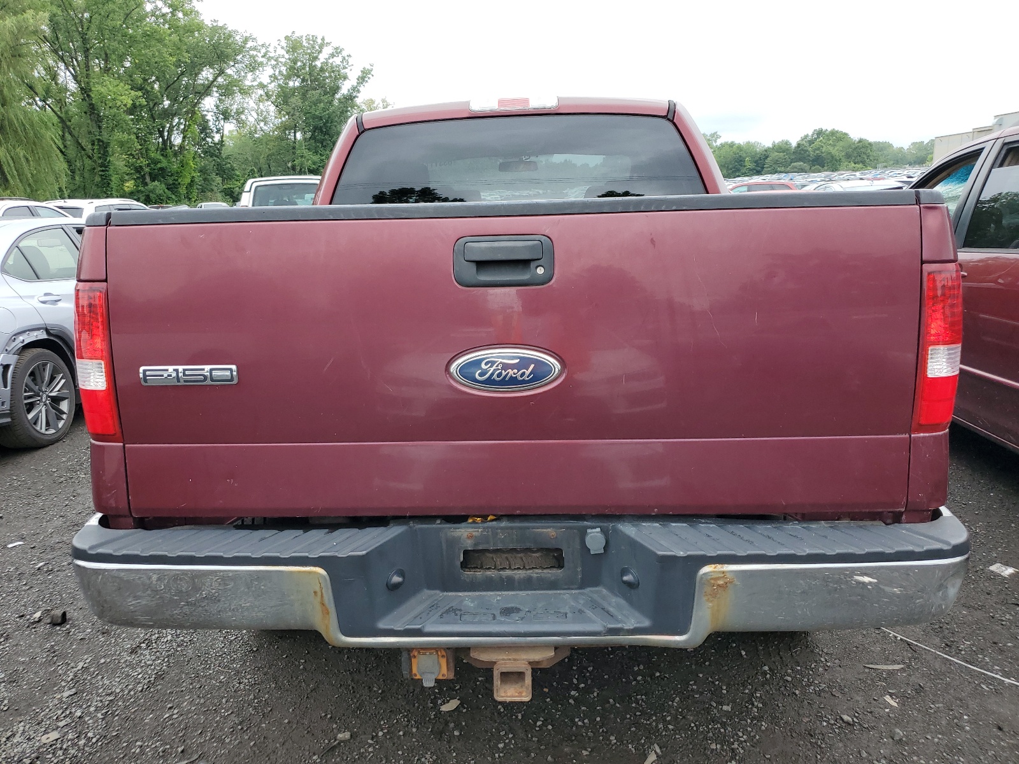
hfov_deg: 67.3
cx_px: 510
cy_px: 382
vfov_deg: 53.1
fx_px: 765
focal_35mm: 26
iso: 50
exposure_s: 1/400
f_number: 1.5
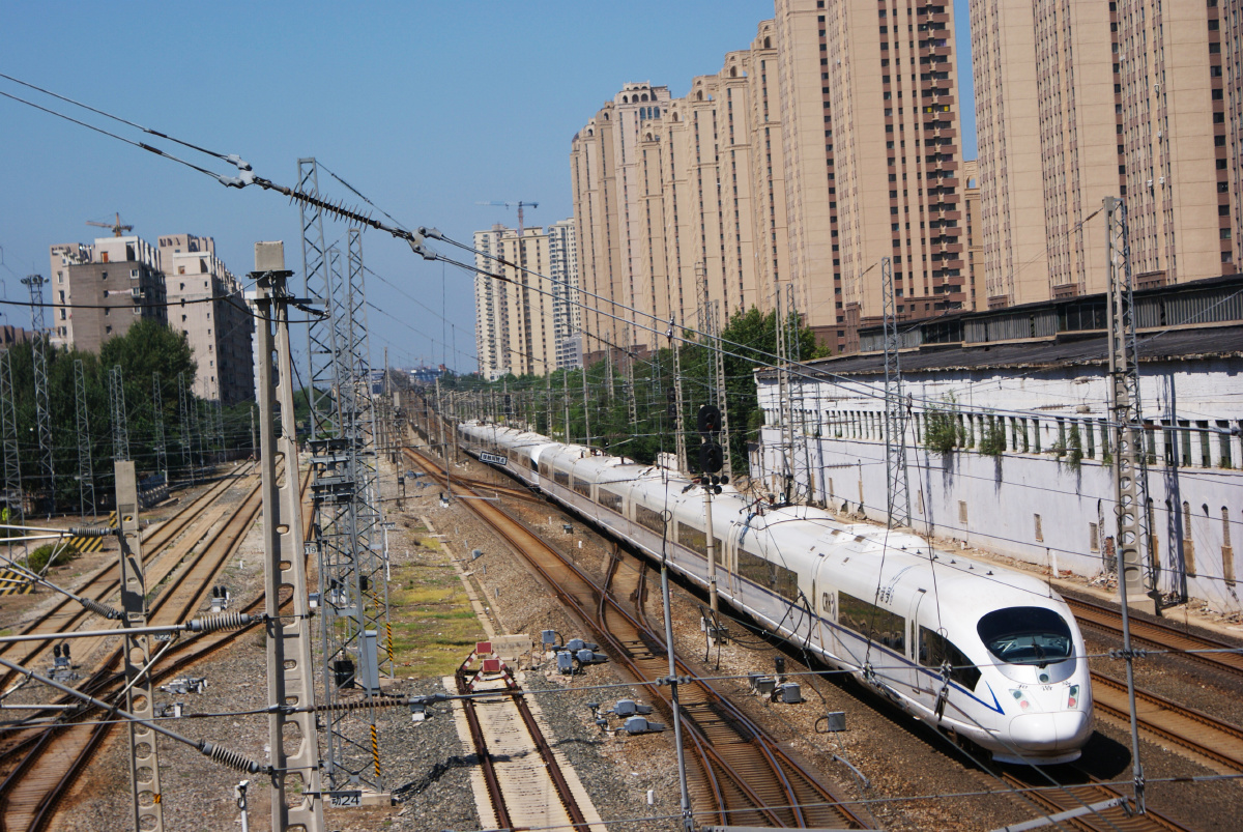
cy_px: 416
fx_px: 3629
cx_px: 622
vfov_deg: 13.1
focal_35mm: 105
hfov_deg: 19.4
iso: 100
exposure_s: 1/1250
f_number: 5.6
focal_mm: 70
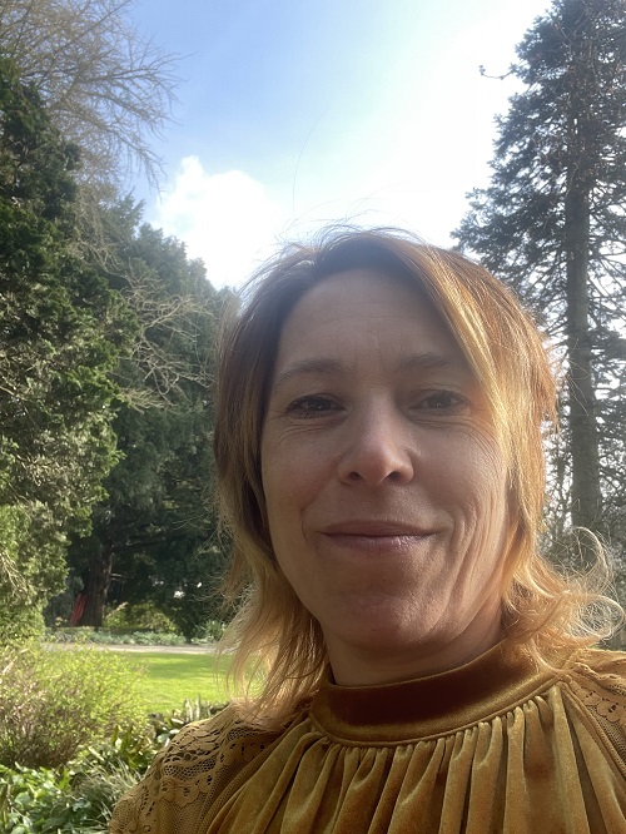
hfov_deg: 46.8
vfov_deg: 59.9
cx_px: 313
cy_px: 417
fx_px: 723
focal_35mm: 30
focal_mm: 2.71
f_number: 2.2
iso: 25
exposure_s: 1/121
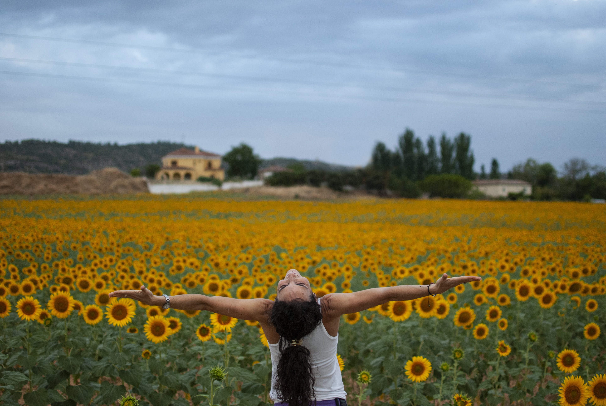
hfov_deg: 37.8
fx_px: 885
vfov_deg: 25.8
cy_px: 203
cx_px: 303
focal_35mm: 52
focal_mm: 35
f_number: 1.8
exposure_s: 1/500
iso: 400
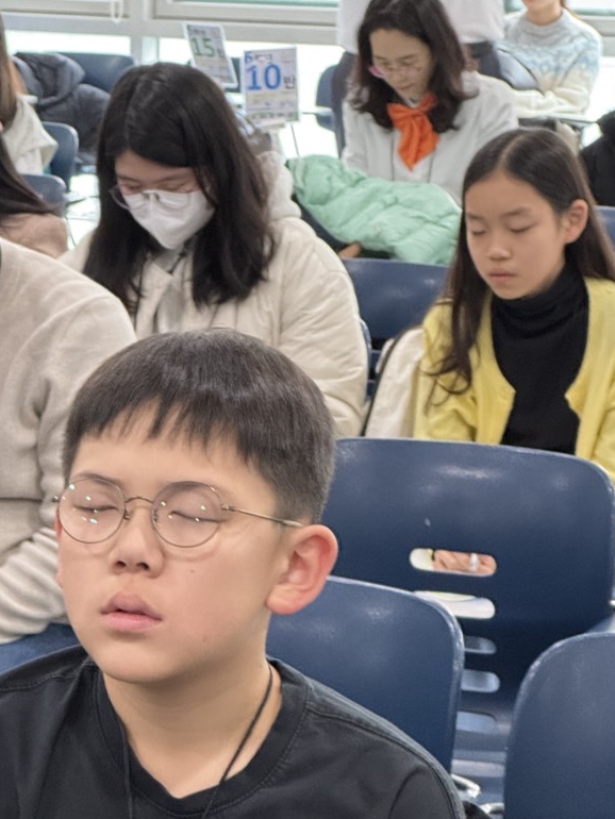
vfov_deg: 15.3
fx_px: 3030
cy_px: 619
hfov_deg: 11.6
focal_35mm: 128
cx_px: 167
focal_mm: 9
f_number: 2.8
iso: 500
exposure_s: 1/60
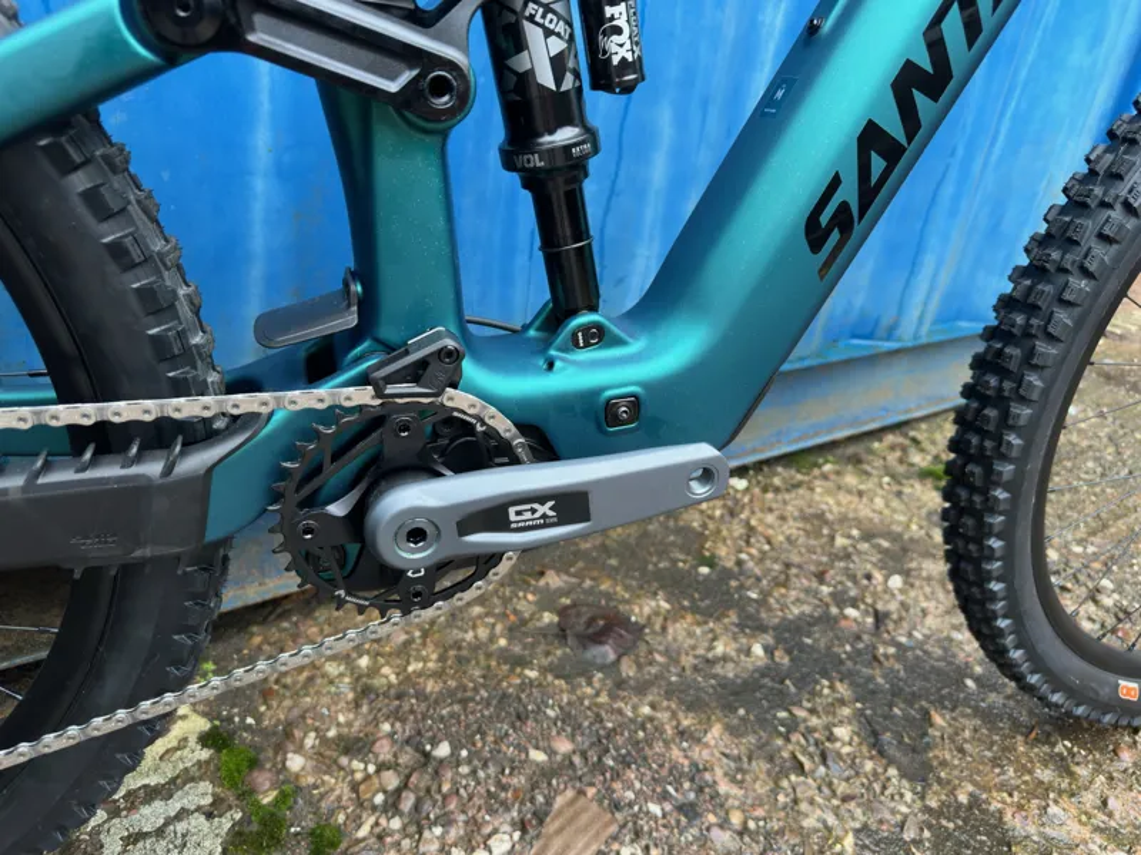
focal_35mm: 24
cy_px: 428
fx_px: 791
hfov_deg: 71.6
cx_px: 570
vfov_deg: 56.8
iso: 80
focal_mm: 6.86
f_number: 1.78
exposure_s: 1/50
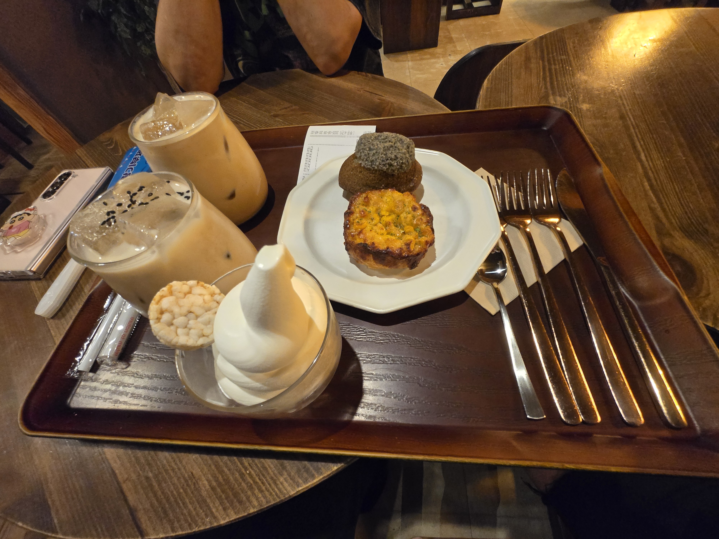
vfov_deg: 89.9
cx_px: 360
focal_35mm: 13
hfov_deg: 106.2
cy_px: 270
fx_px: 270
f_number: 2.2
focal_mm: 1.7
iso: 800
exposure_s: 1/60
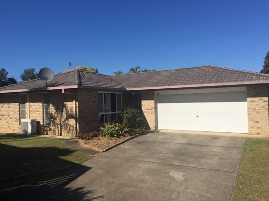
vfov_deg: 48.2
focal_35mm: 29
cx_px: 134
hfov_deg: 61.7
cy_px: 100
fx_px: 225
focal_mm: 4.15
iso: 32
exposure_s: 1/3300
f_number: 2.2
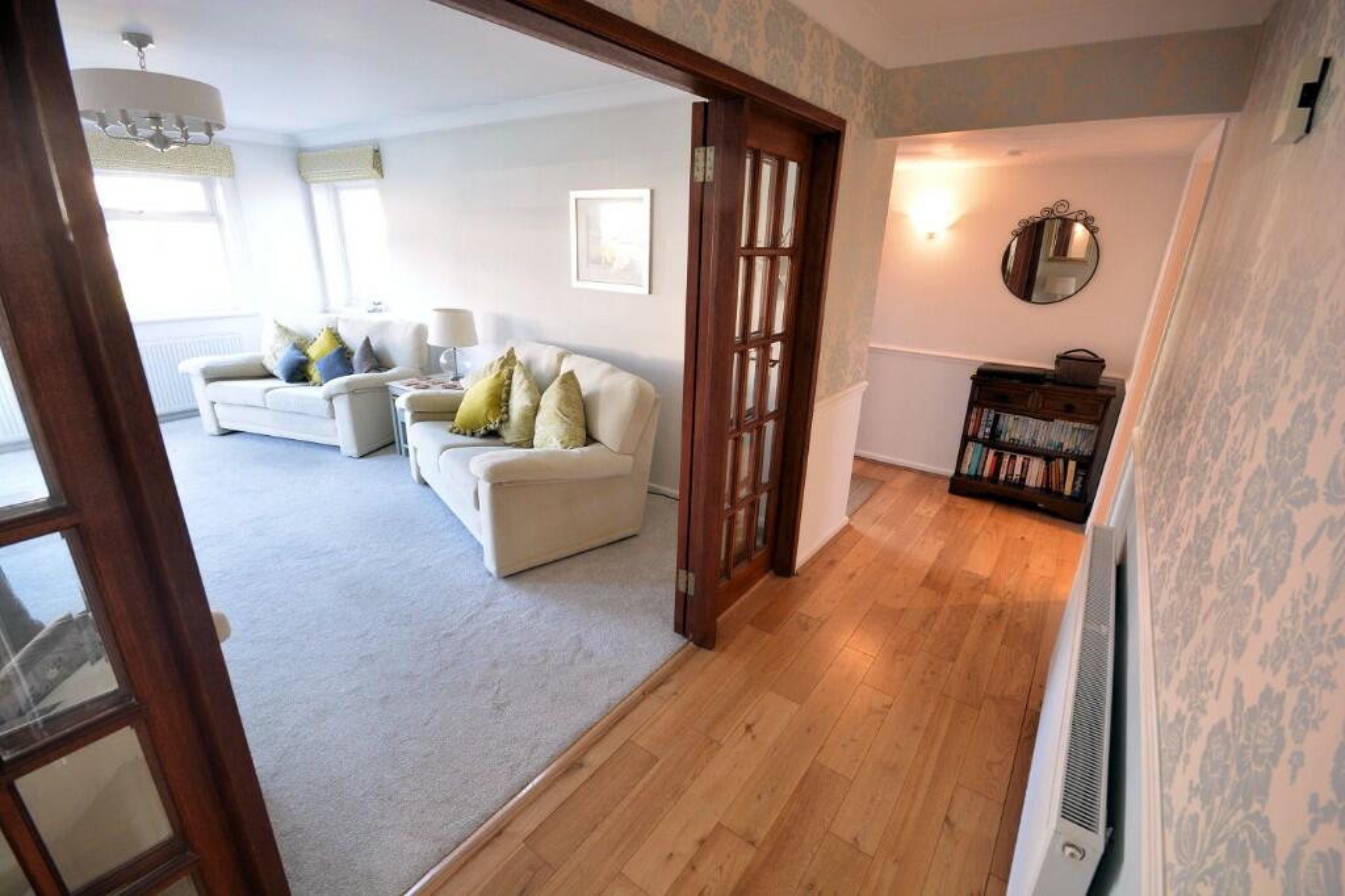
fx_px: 560
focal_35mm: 15
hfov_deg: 100.4
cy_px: 448
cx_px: 672
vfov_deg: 77.3
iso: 400
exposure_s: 1/5
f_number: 8
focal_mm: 10
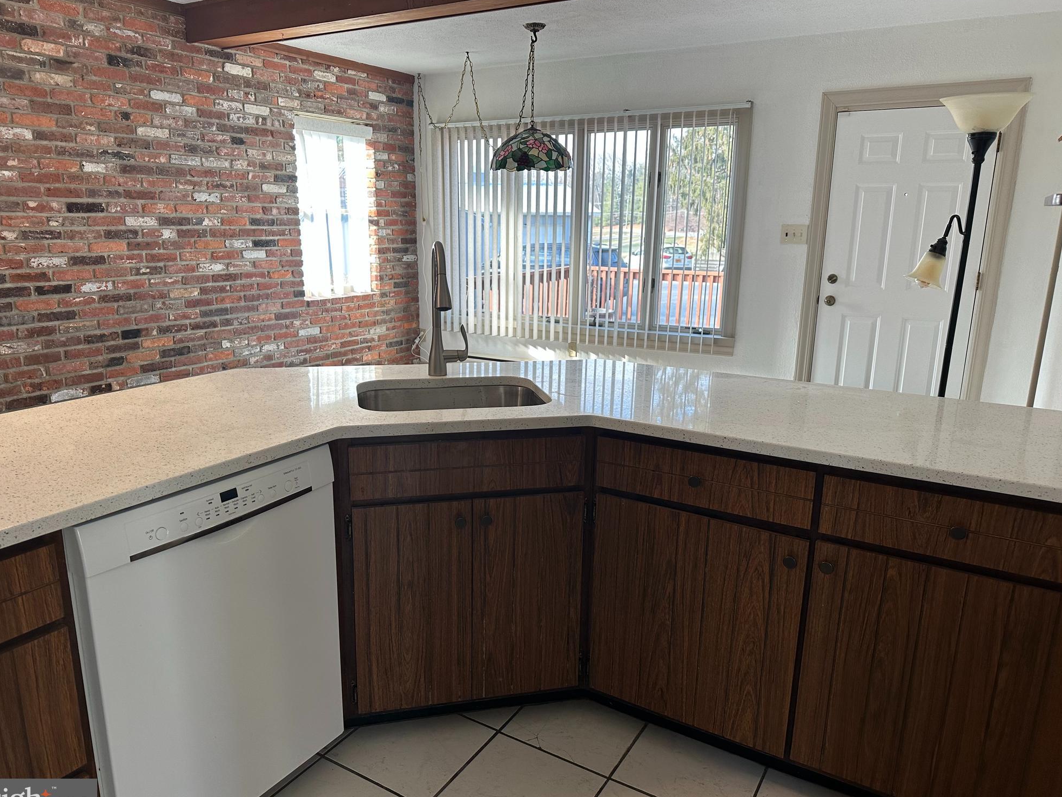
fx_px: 767
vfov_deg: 54.9
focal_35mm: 25
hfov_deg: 69.4
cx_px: 515
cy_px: 408
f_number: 1.78
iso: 125
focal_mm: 6.86
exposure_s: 1/120
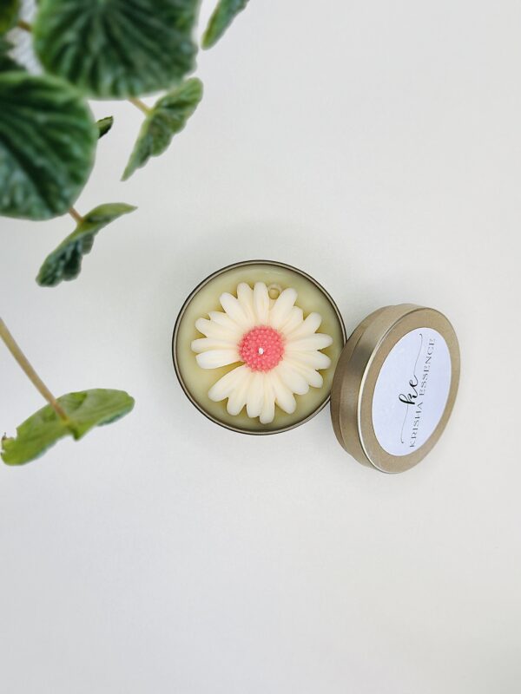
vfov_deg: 39.7
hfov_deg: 30.3
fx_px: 963
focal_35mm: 48
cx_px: 260
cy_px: 347
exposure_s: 1/190
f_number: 1.78
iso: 80
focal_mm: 6.86
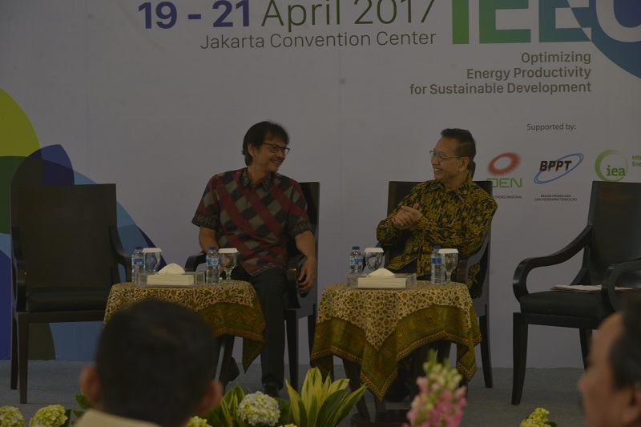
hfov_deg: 17.1
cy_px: 214
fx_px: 2136
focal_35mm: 120
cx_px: 320
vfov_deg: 11.4
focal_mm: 120
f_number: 6.3
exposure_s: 1/125
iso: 1000
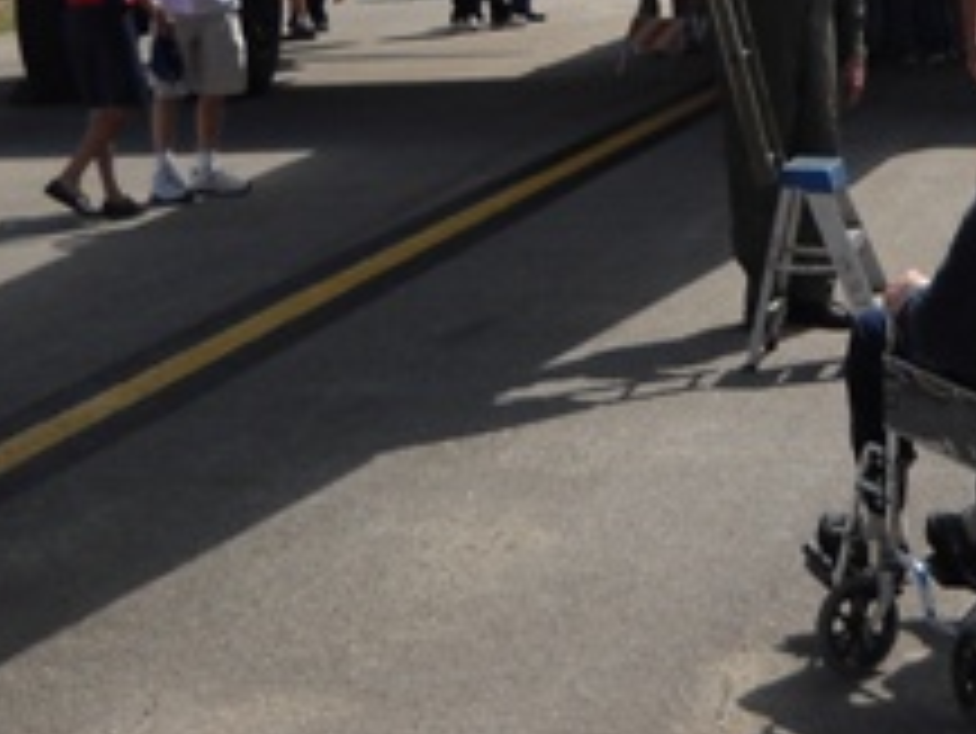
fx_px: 3413
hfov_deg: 15.9
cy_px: -266
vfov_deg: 11.9
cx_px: 1016
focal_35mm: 121
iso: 64
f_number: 5.5
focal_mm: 6.72
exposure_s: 1/402
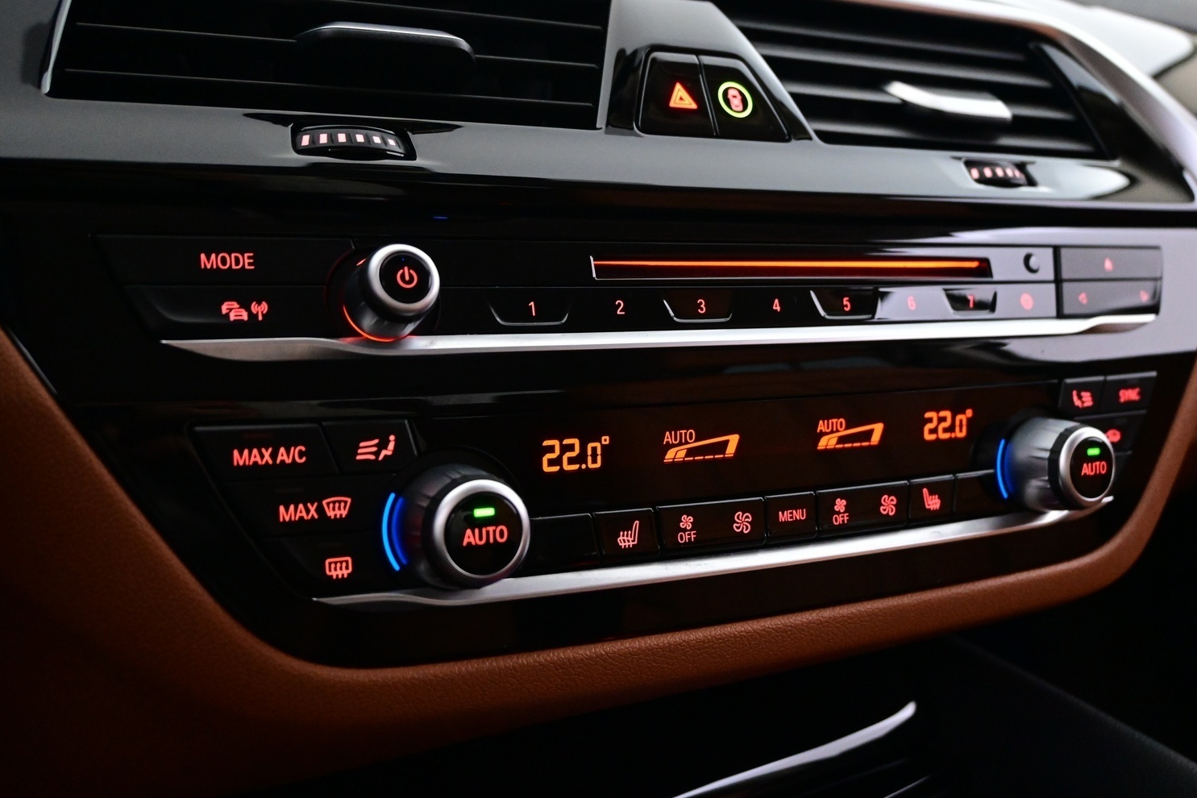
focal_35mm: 36
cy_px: 401
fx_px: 1197
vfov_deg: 36.9
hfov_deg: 53.1
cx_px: 638
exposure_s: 1/40
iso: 4500
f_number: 4
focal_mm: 22
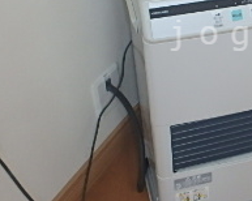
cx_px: 260
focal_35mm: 68
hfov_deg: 26.3
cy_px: 35
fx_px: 507
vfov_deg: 22.1
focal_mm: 3.7
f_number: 3.5
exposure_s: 1/40
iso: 200
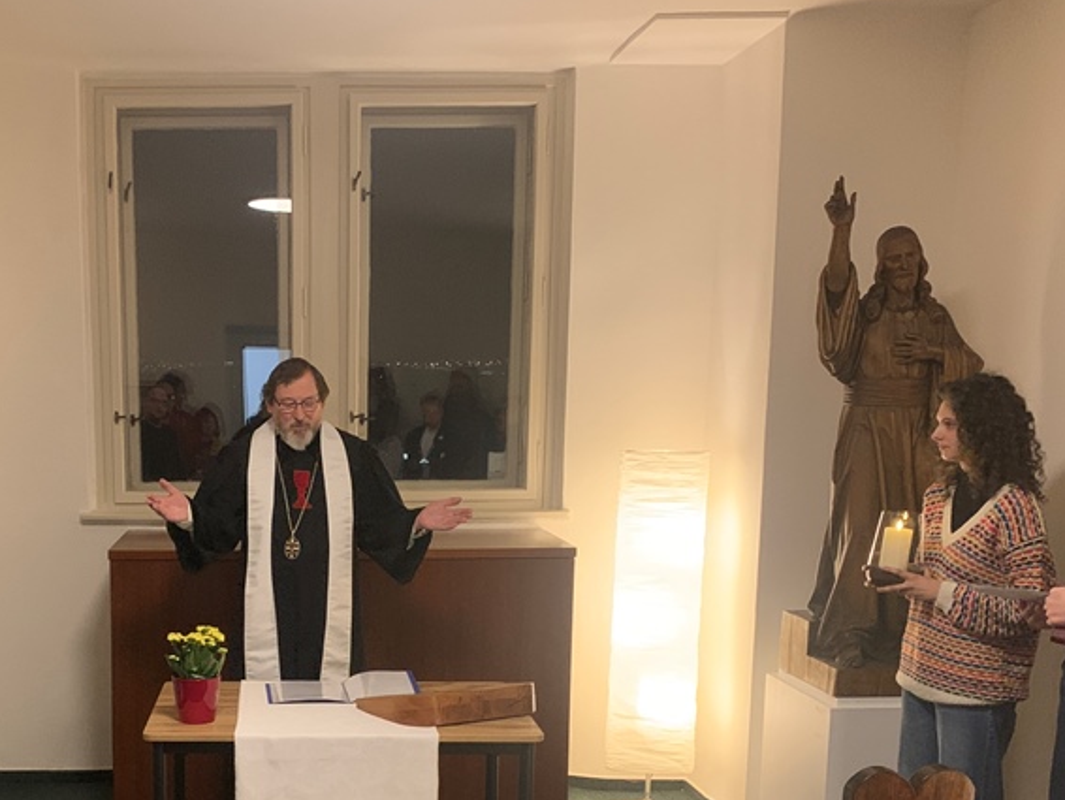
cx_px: 263
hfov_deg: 39.3
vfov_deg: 30.1
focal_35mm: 47
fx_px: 1447
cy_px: 653
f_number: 1.8
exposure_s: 1/30
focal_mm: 4.25
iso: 500
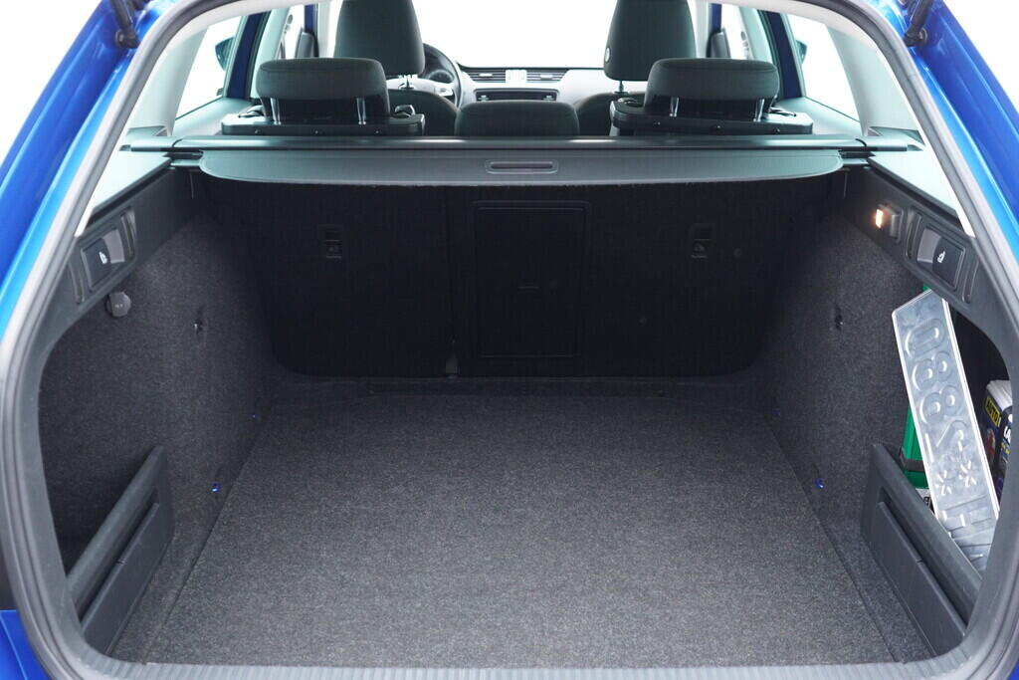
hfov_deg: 53.1
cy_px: 340
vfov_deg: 36.9
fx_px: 1019
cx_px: 510
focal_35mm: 36
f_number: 2.8
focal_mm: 24
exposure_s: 1/40
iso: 1000
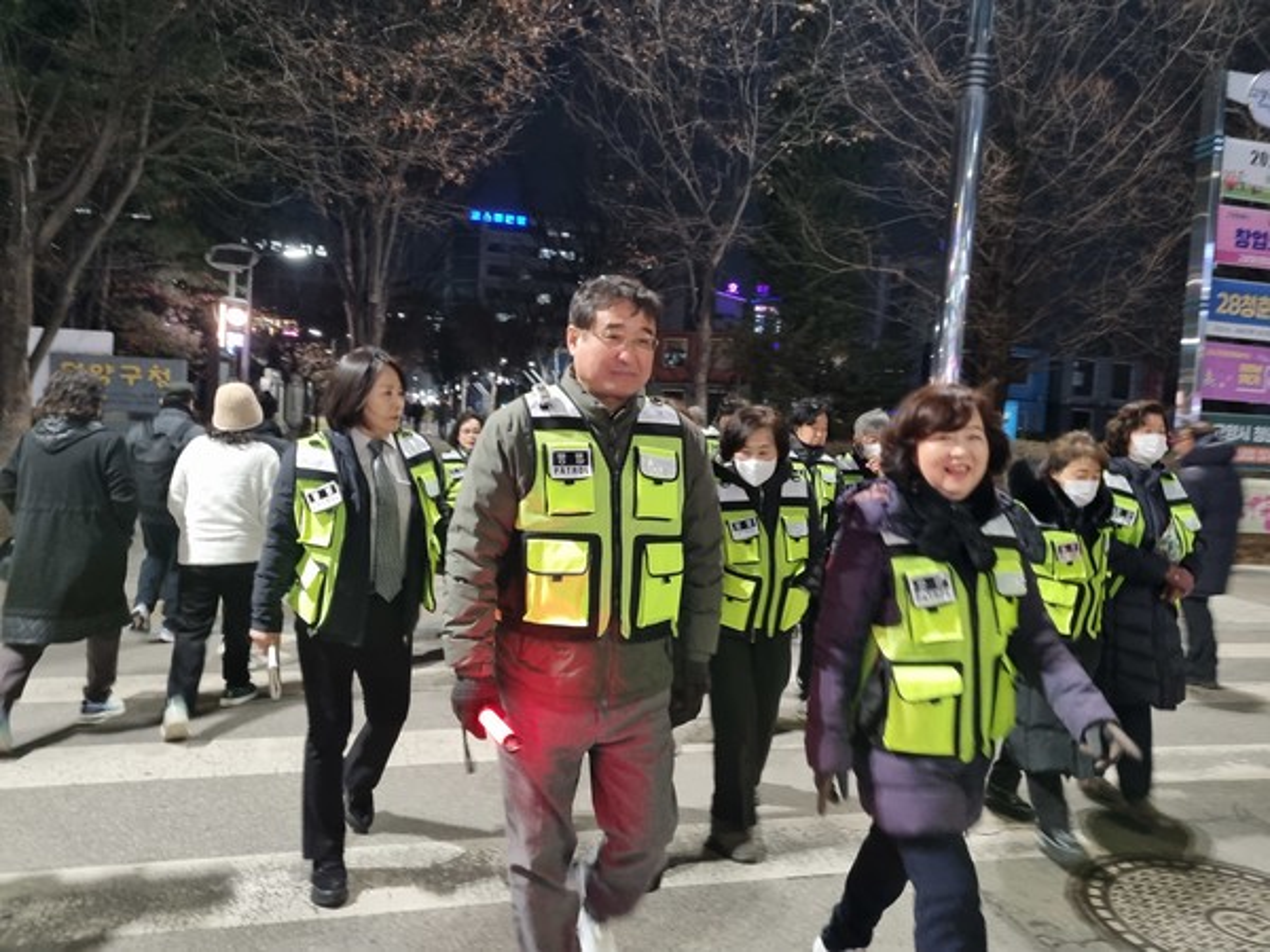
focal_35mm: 26
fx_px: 954
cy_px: 476
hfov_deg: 67.3
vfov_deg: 53.1
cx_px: 635
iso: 500
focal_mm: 5.4
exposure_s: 1/40
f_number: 1.8
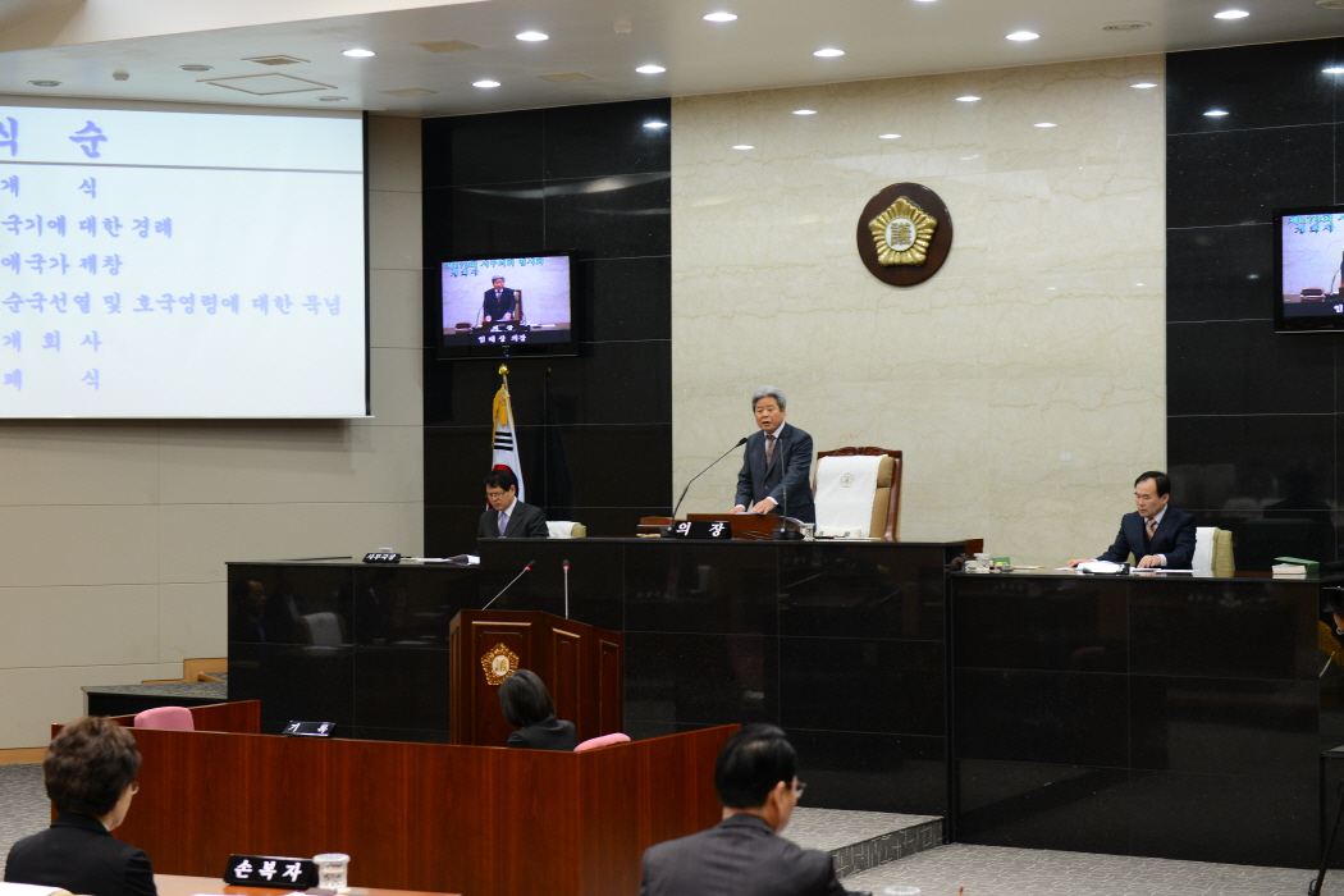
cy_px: 448
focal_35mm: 70
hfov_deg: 28.8
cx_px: 672
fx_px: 2613
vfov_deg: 19.5
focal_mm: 70
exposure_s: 1/60
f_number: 4
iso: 1000
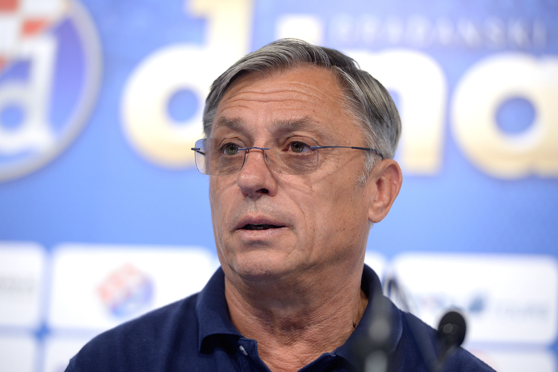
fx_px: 3098
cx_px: 279
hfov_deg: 10.3
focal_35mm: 200
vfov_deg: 6.9
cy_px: 186
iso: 1000
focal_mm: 200
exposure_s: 1/500
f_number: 3.2
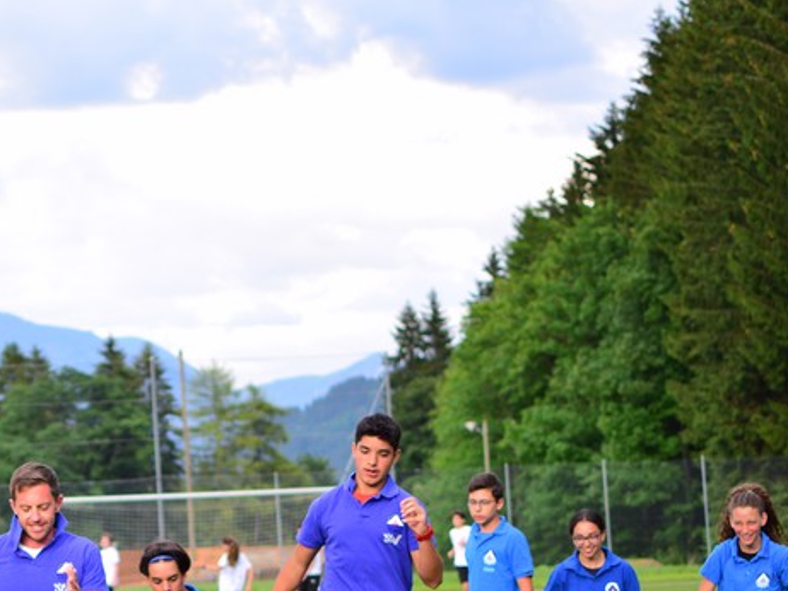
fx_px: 2552
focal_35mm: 112
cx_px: 34
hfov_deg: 17.2
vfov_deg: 13.1
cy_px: 573
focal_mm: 35
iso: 200
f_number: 1.8
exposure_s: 1/800
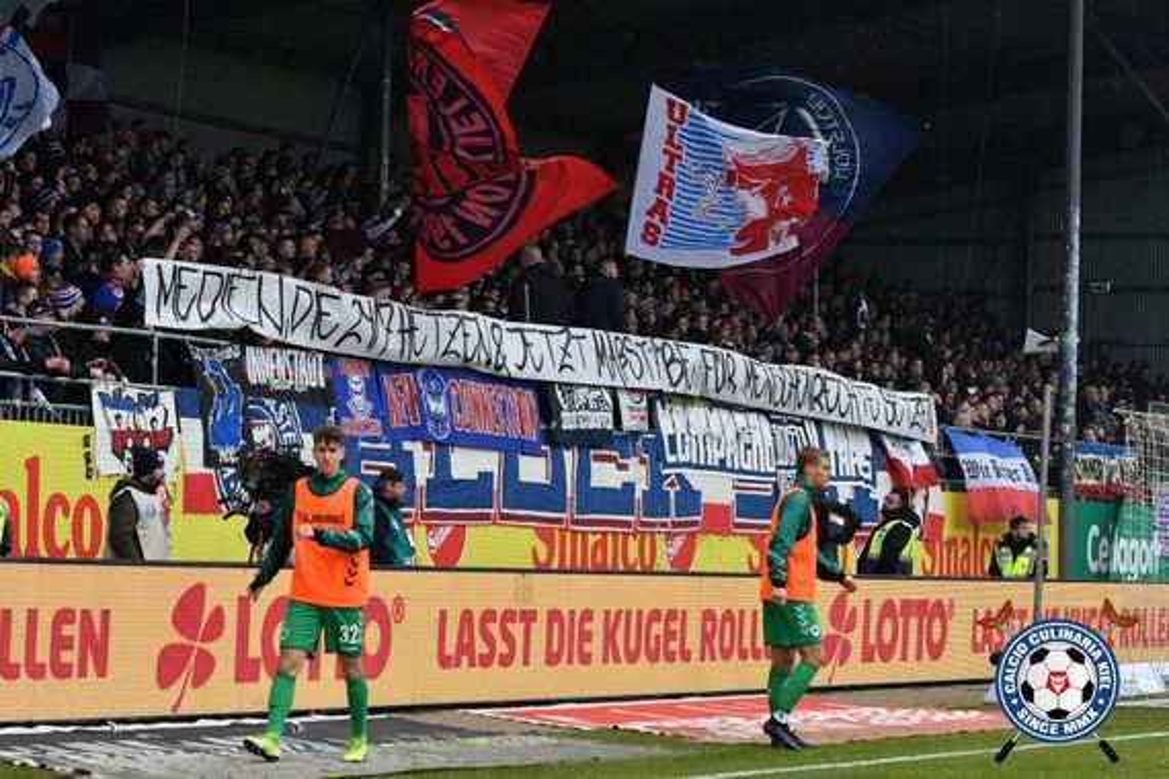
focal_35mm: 117
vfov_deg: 11.7
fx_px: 3799
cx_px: 584
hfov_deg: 17.5
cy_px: 390
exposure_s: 1/1250
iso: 1000
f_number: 5.6
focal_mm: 78
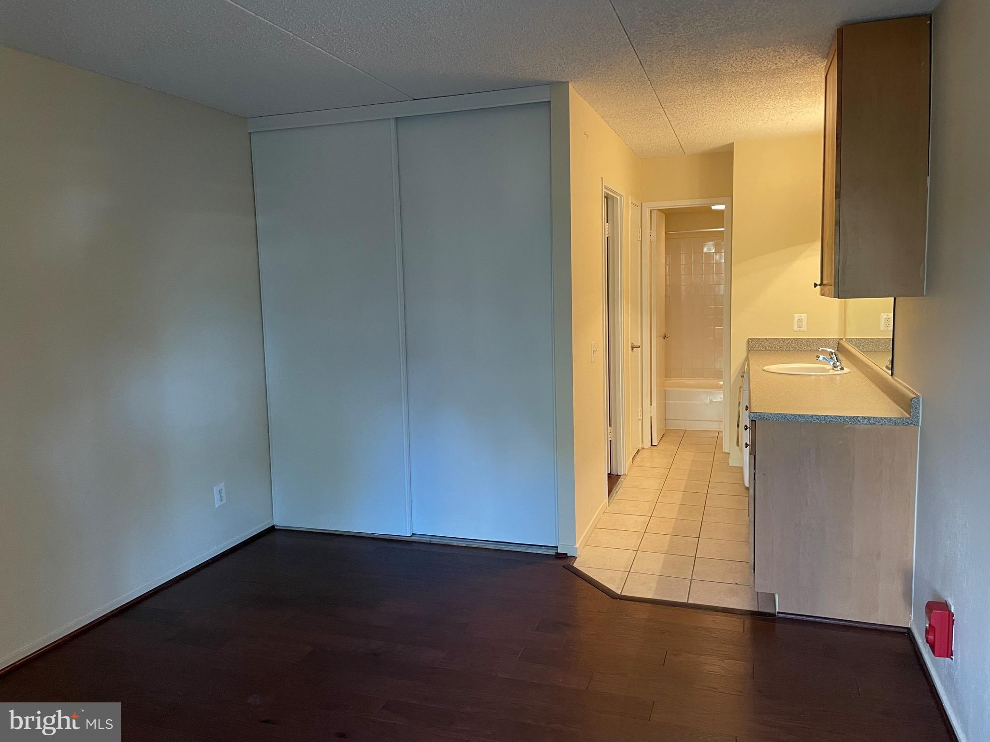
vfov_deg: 53.1
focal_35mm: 26
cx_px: 495
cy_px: 371
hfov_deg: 67.3
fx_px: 744
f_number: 1.6
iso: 320
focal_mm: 4.2
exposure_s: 1/60
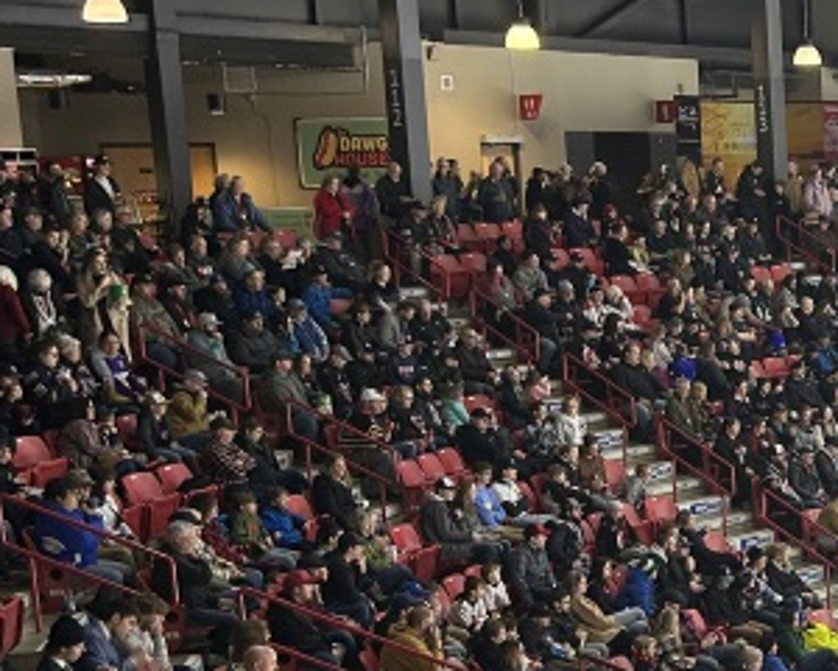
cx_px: 1039
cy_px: 565
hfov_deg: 21.4
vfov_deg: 18.5
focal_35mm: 82
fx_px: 2034
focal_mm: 5.7
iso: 80
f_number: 1.5
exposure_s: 1/120
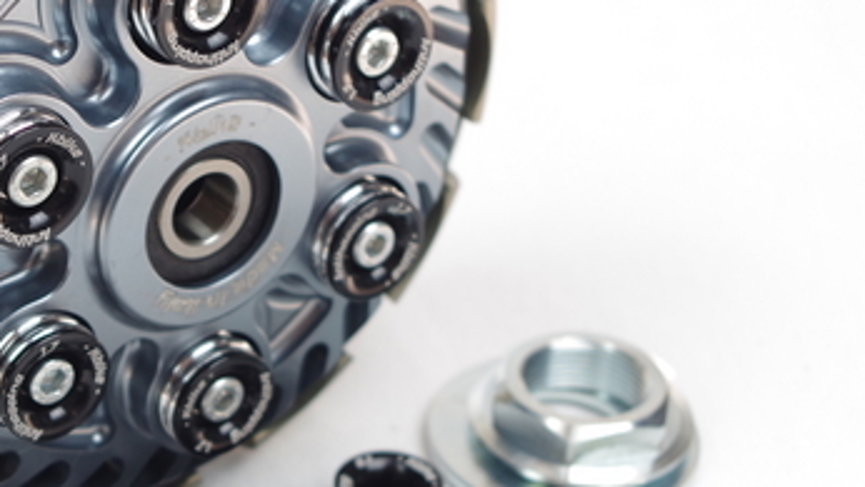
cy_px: 342
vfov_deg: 13.4
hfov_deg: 23.2
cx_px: 148
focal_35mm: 90
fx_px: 2065
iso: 100
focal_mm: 21.25
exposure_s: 1/30
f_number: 5
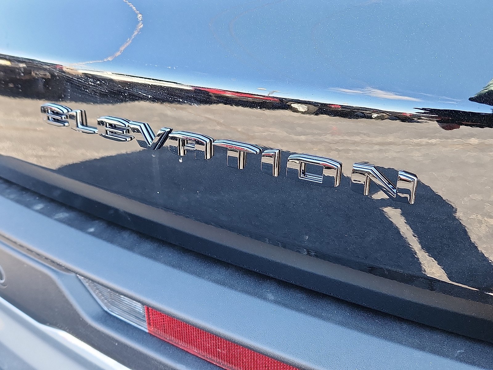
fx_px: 328
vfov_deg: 58.9
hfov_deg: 73.9
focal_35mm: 23
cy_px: 185
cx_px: 246
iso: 130
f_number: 1.8
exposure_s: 1/59.2
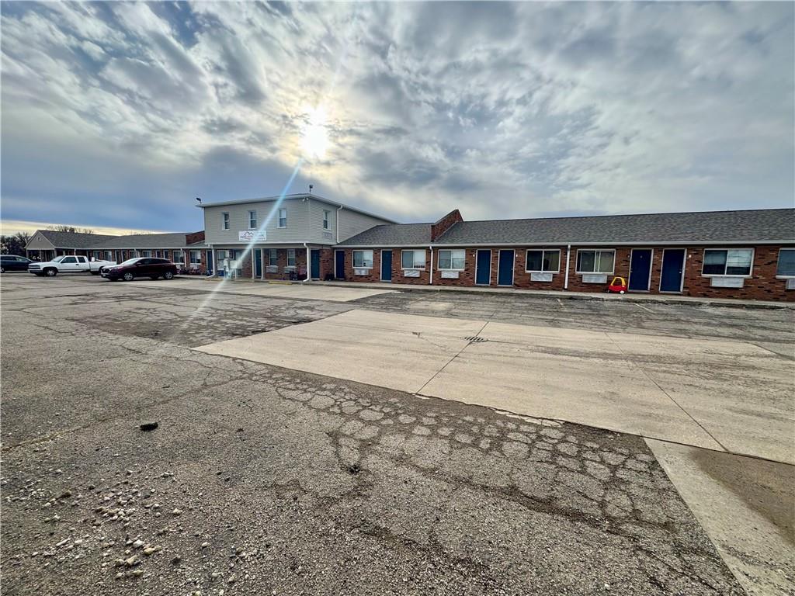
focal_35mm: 14
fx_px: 322
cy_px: 298
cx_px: 398
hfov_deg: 102.1
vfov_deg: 85.7
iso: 50
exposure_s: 1/1395
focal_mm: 2.22
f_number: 2.2
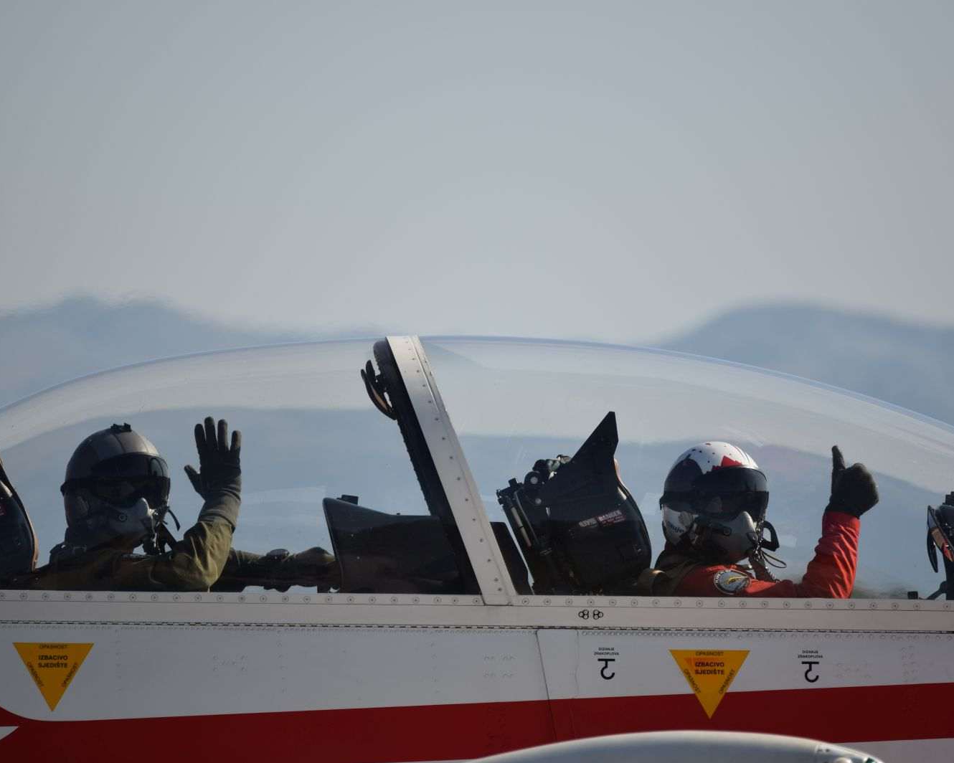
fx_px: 14343
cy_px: 382
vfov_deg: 3.0
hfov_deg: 3.8
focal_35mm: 508
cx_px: 500
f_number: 5.6
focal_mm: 300
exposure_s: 1/800
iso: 100
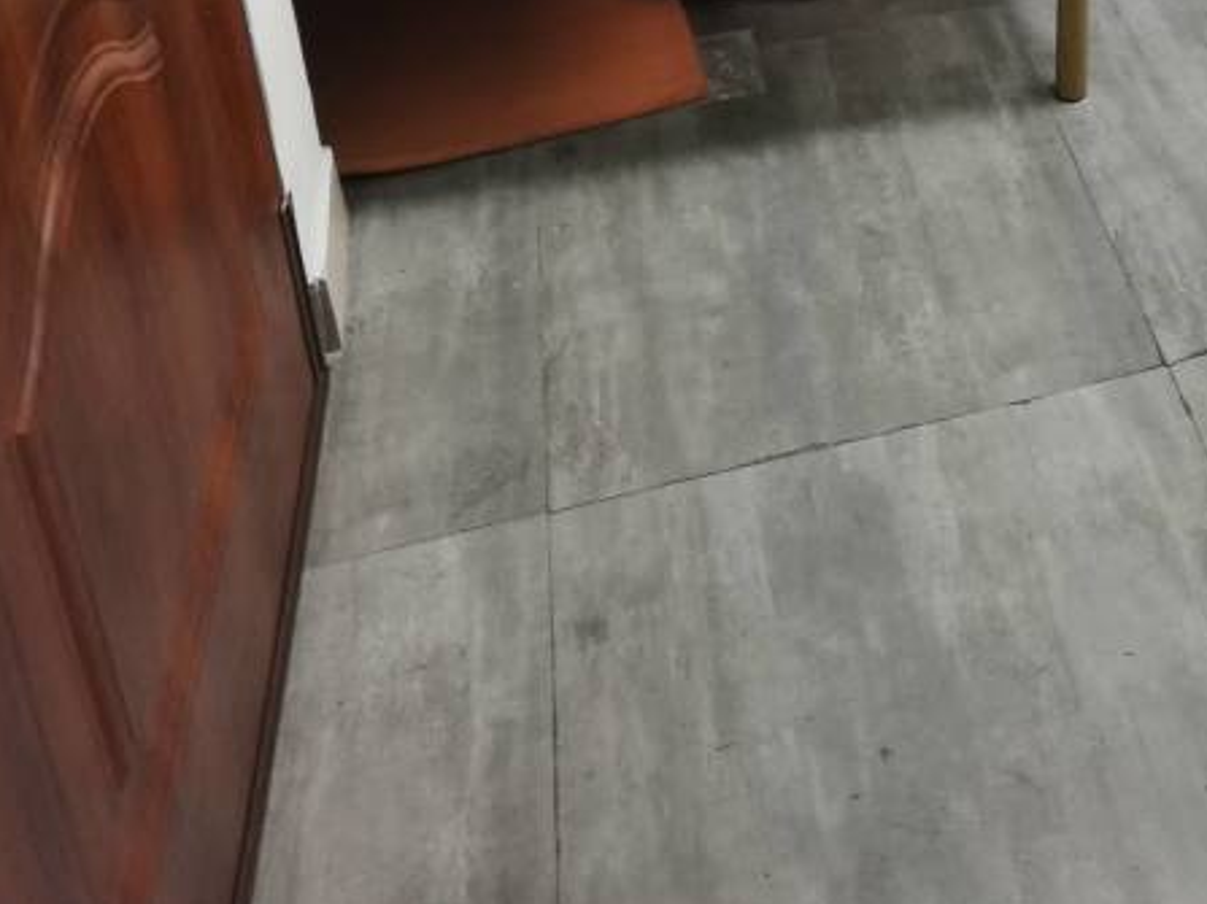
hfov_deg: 41.5
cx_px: 1010
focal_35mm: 43
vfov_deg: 24.5
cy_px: -514
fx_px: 1499
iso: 320
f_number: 1.8
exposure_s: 1/33.3
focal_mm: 4.4
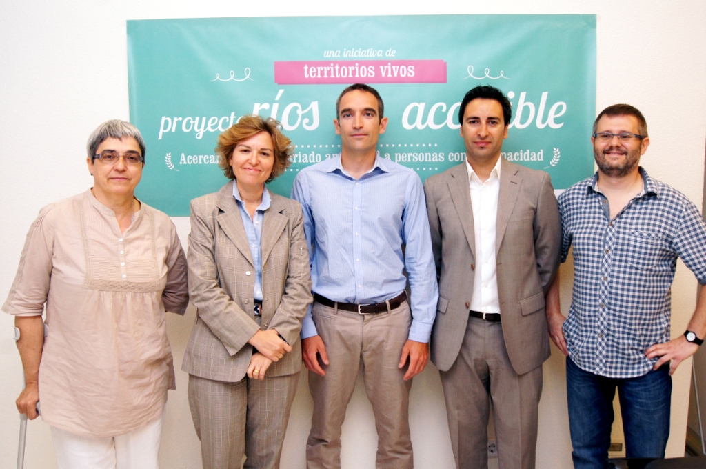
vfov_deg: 39.9
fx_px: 646
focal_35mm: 33
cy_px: 234
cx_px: 353
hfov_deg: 57.3
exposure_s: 1/60
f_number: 7.1
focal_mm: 22
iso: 800
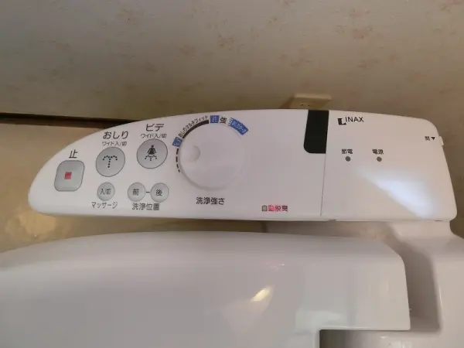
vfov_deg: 68.7
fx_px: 255
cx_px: 232
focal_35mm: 19
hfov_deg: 84.7
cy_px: 174
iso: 400
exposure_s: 1/80
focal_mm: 4.06
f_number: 2.7
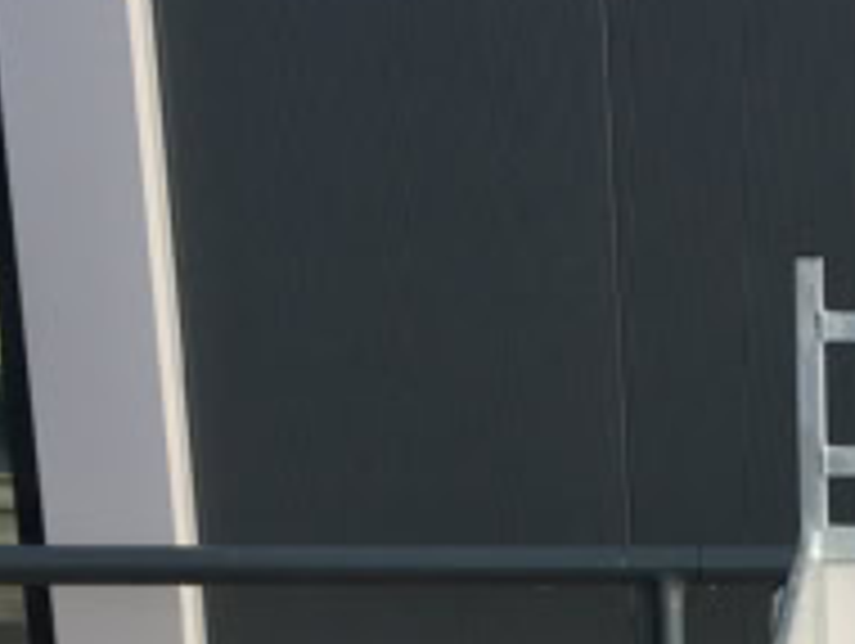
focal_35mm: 122
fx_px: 3017
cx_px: 1138
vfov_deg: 11.4
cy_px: 1103
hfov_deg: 15.3
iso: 25
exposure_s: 1/601
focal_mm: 4.2
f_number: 2.2
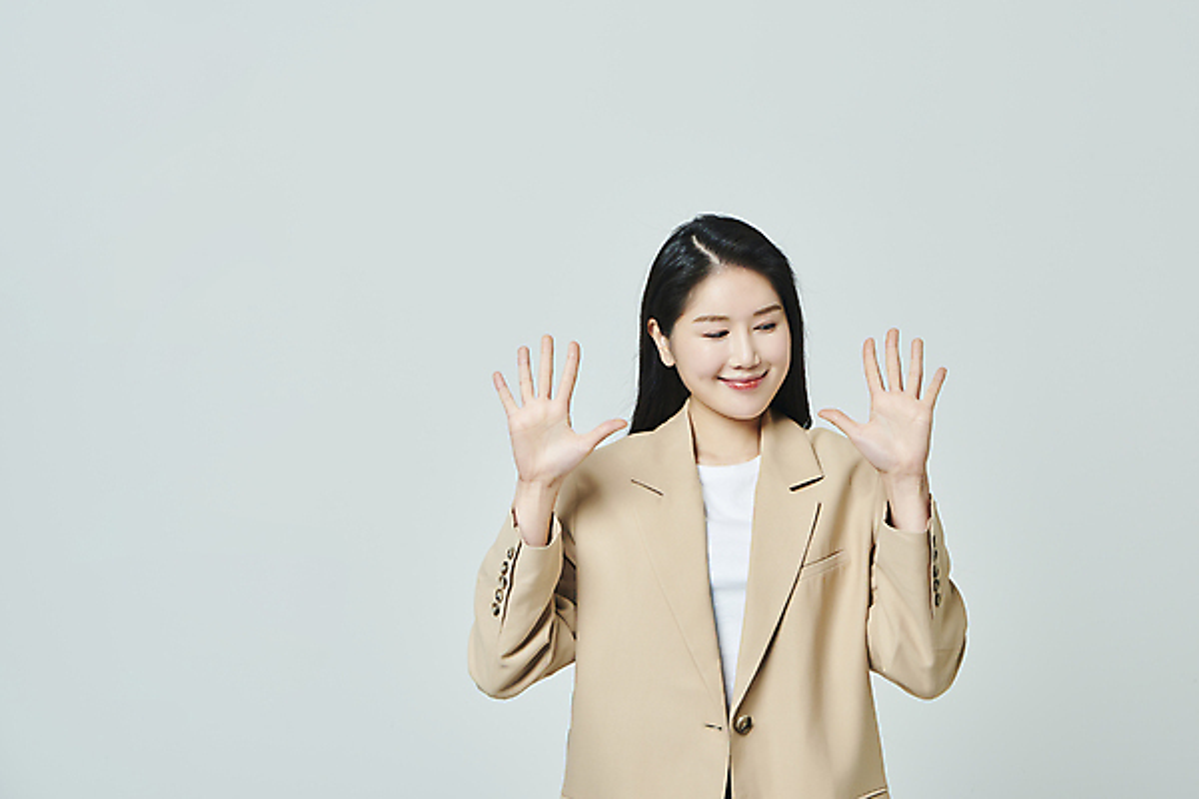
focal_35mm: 70
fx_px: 2331
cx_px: 600
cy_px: 400
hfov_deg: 28.8
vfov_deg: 19.5
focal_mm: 70
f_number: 11
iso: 100
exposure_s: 1/125
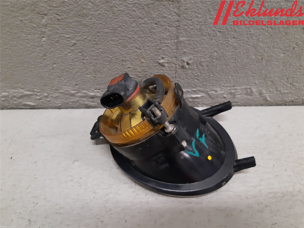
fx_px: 228
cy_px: 114
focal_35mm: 26
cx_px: 152
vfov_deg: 53.1
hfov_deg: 67.3
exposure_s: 1/50
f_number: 1.7
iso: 200
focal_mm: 3.93
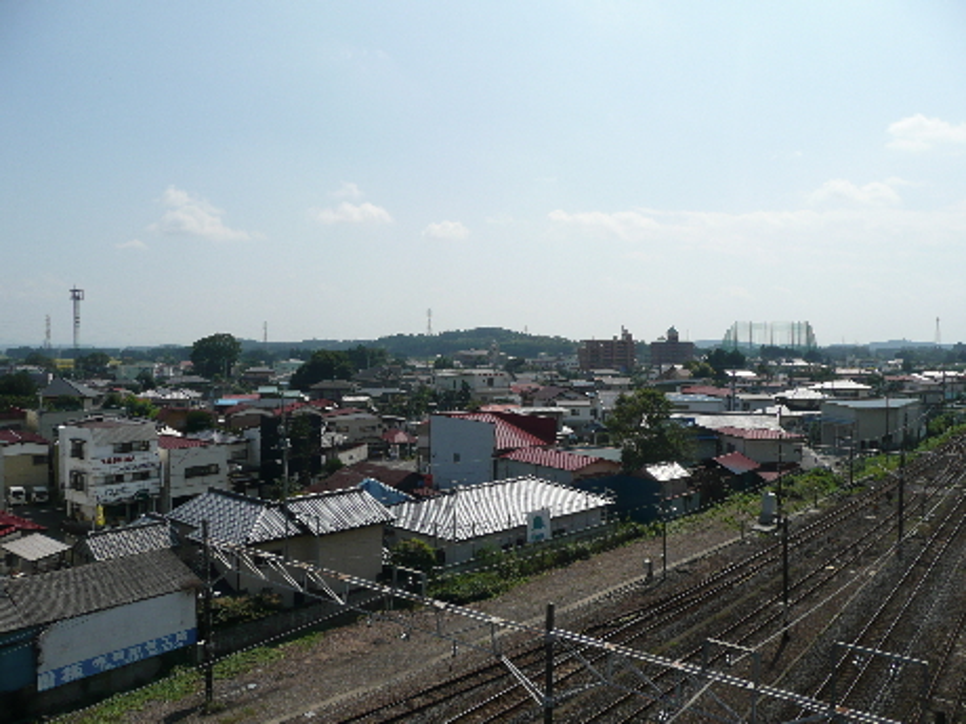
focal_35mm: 28
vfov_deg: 49.7
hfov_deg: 63.4
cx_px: 483
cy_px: 362
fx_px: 781
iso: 100
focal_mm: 4.6
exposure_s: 1/320
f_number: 8
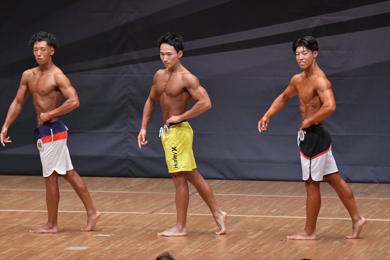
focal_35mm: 255
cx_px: 195
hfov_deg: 8.1
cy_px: 130
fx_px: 2761
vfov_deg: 5.4
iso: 6400
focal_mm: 170
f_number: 5.6
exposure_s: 1/400
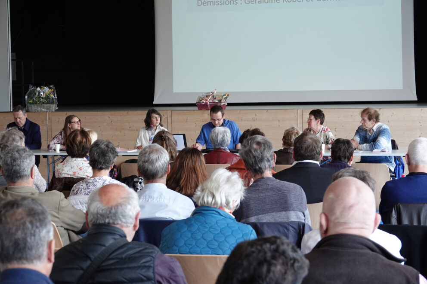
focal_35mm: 83
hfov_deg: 24.5
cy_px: 142
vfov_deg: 16.4
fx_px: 984
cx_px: 214
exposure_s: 1/100
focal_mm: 30.5
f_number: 3.5
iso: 400
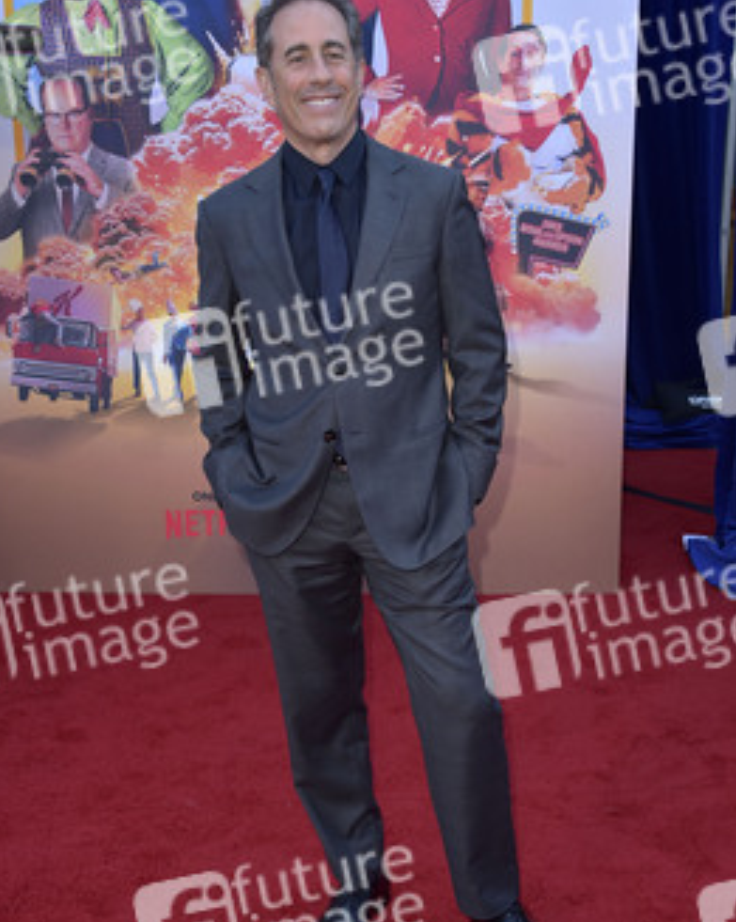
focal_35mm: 46
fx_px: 1254
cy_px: 491
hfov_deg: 32.7
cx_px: 362
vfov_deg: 40.3
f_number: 6.3
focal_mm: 40
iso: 320
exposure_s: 1/250
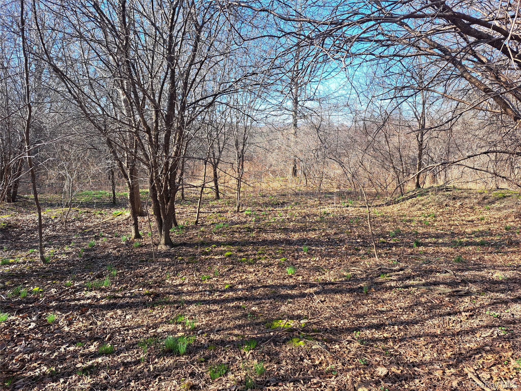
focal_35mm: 24
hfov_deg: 71.6
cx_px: 260
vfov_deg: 56.8
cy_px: 196
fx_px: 361
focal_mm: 5.23
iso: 50
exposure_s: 1/404
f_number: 1.8
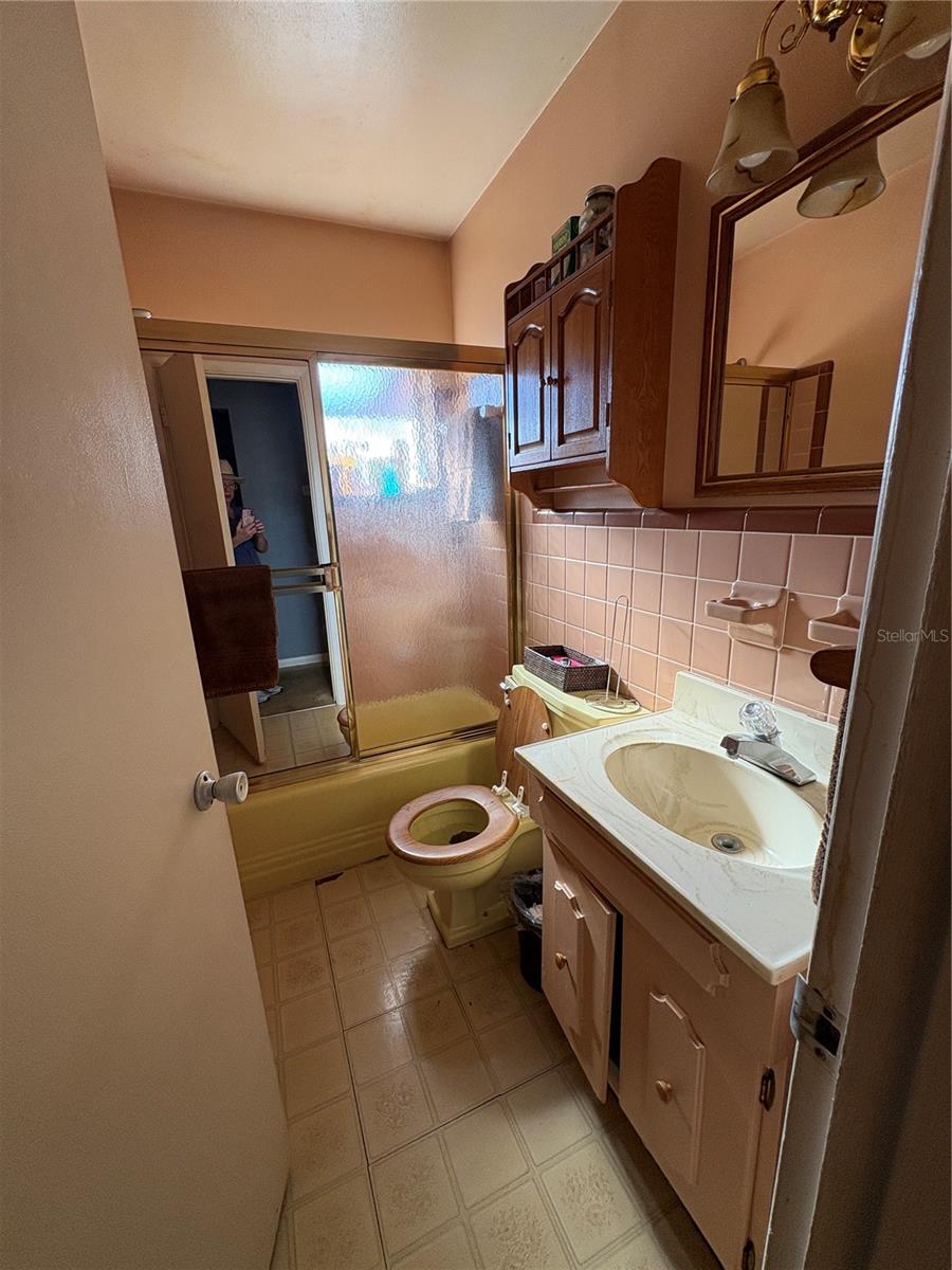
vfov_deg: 102.1
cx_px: 476
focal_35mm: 14
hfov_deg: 85.7
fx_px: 513
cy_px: 635
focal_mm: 2.22
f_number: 2.2
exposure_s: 1/99
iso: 100
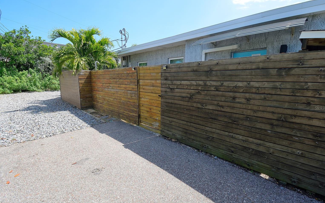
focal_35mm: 16
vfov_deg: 71.2
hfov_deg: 97.8
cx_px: 164
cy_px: 108
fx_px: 142
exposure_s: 1/250
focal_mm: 10
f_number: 8
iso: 200
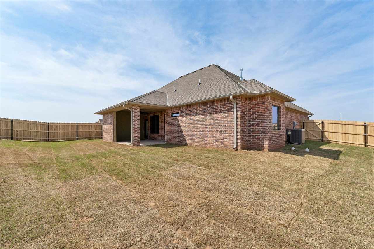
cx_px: 187
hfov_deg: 100.4
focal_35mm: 15
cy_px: 124
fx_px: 156
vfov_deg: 77.3
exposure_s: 1/1600
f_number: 7.1
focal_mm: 10
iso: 200
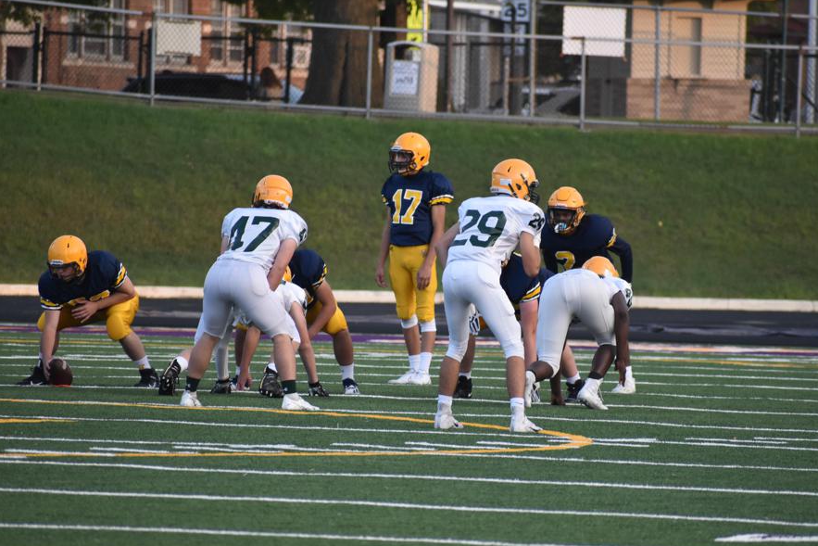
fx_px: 11862
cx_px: 441
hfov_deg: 3.9
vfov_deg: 2.6
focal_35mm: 522
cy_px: 307
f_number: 6.3
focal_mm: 300
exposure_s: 1/500
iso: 1100
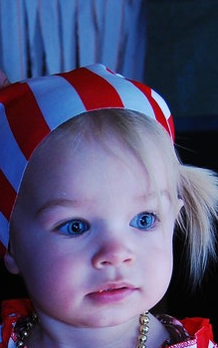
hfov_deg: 9.1
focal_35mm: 143
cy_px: 396
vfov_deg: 14.2
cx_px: 30
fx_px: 1358
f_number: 5.6
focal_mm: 32
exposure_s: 1/60
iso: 800
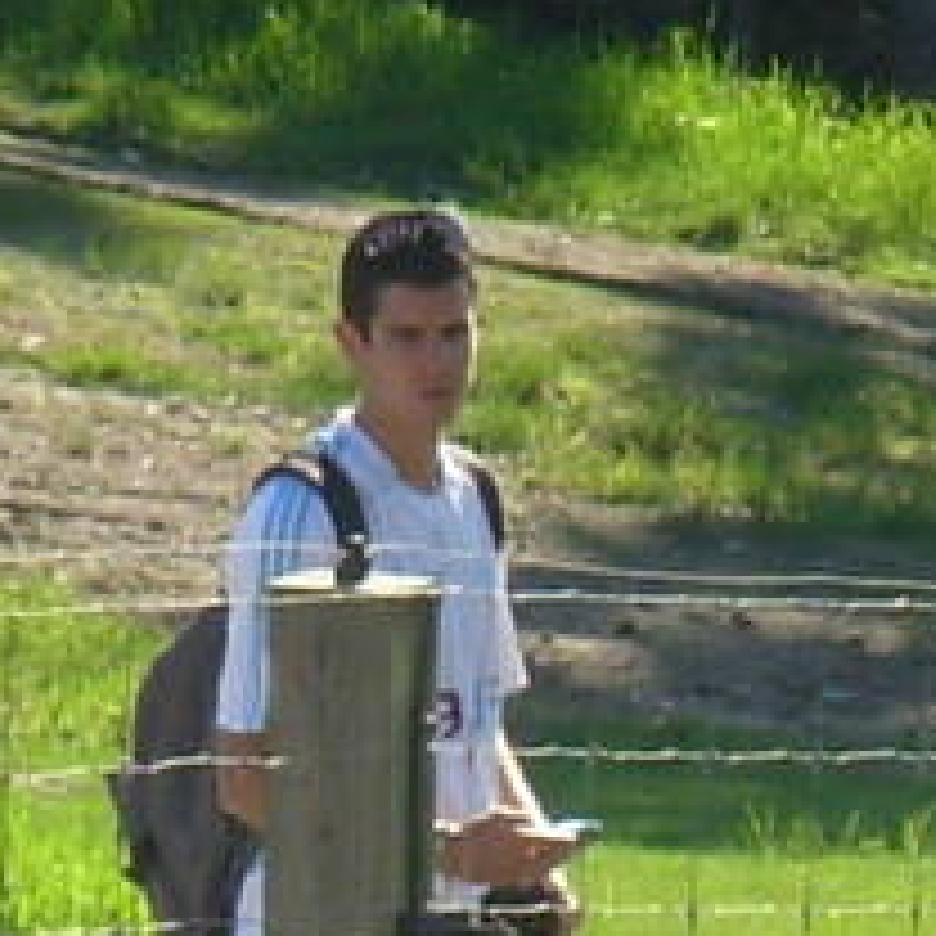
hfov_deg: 1.8
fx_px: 29490
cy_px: 2502
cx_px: 896
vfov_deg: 1.8
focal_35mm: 964
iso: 50
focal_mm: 23.5
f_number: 4.5
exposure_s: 1/287
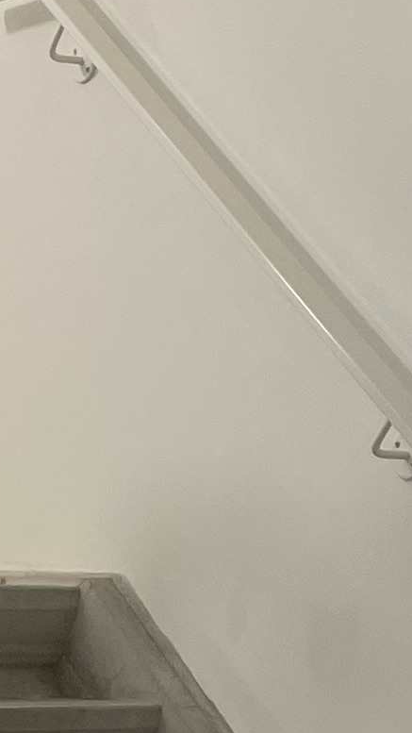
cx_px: -249
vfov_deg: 14.4
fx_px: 2855
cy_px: 758
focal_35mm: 147
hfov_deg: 8.1
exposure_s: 1/100
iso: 80
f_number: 1.6
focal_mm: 4.2
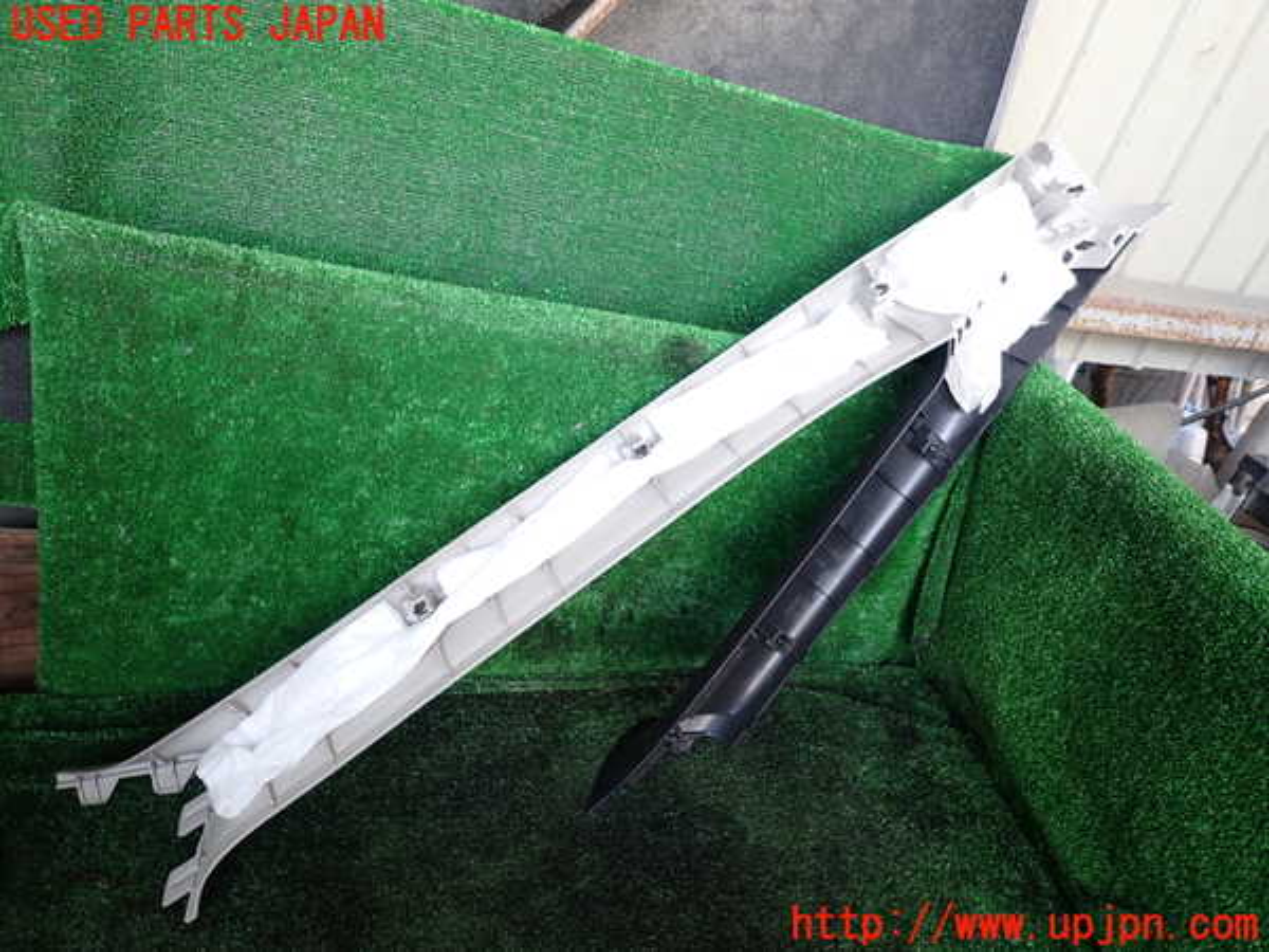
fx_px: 916
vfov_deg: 54.9
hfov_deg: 69.4
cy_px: 476
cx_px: 634
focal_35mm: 25
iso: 125
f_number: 2
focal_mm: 4.5
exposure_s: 1/60
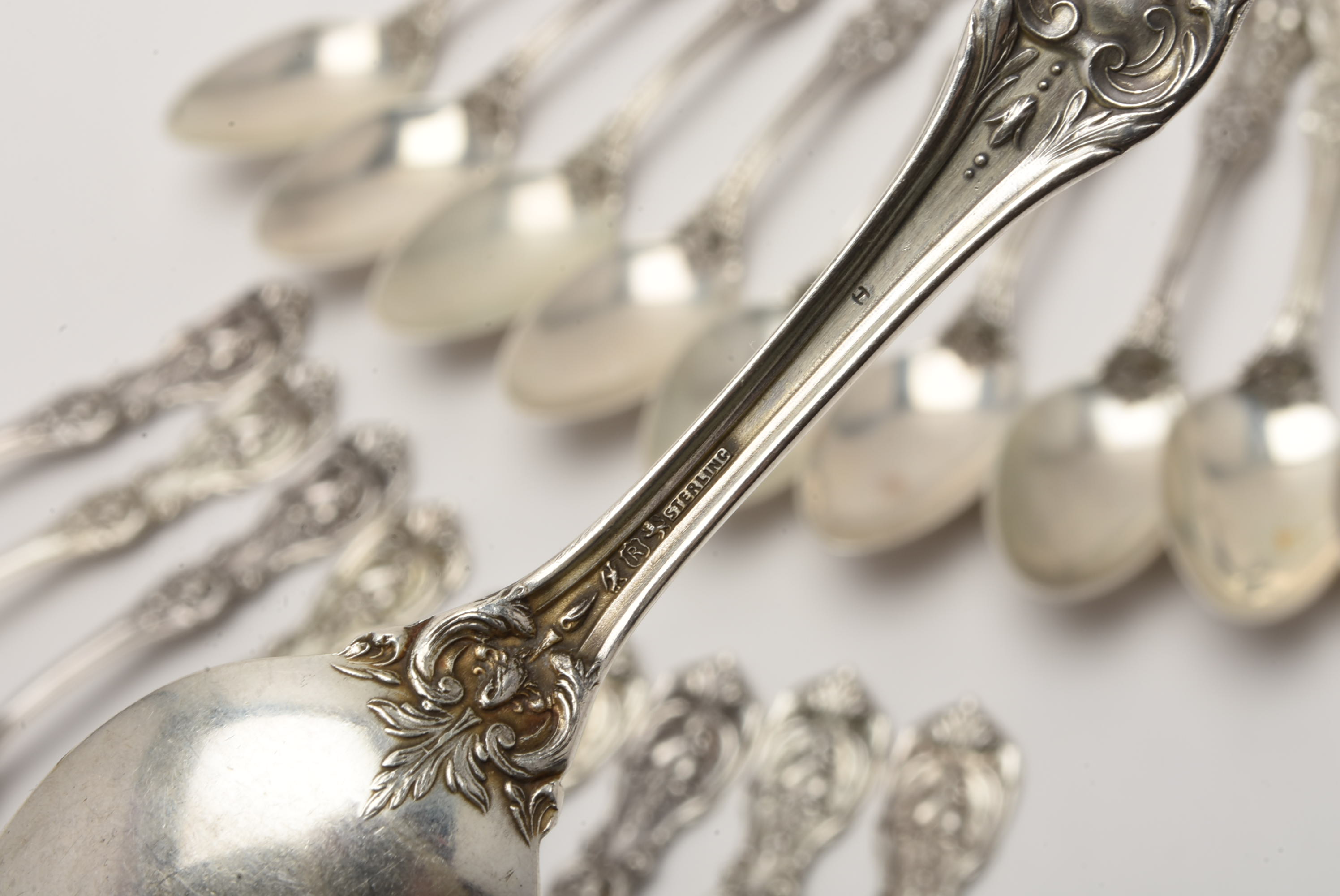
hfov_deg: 24.6
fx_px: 3073
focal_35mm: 82
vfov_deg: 16.6
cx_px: 670
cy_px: 448
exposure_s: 1/125
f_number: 25
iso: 100
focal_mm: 55
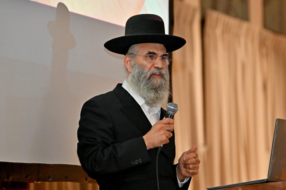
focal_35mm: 240
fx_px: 1906
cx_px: 143
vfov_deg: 5.7
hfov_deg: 8.6
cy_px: 95
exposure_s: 1/160
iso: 1600
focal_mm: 160
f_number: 2.8
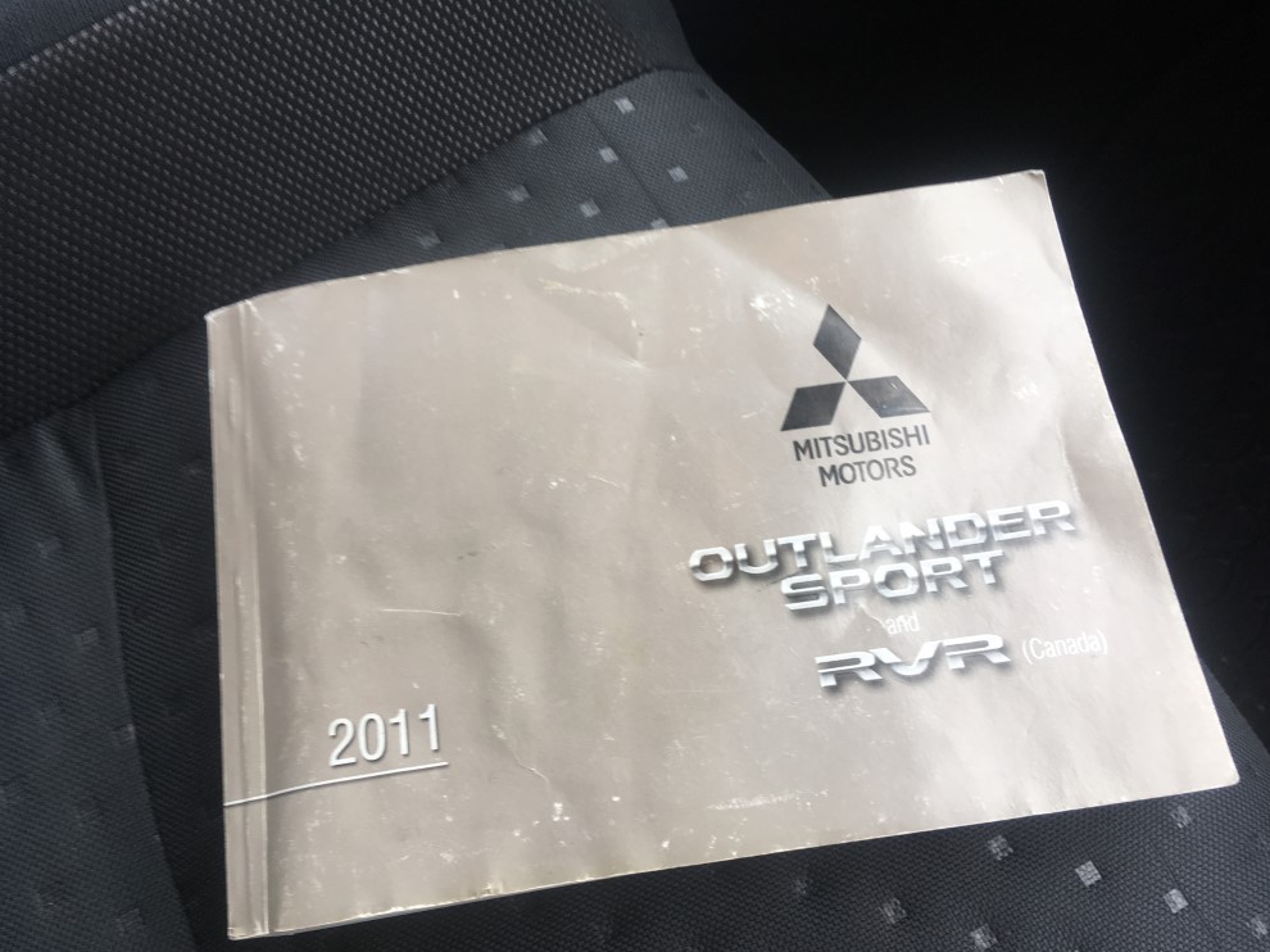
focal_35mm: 30
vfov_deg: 46.8
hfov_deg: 60.0
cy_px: 491
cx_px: 645
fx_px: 1100
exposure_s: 1/120
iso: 25
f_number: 2.2
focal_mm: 4.15
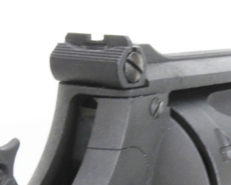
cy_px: 190
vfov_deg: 16.0
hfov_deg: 20.3
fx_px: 643
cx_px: 143
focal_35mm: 94
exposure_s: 1/10
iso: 200
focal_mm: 6.3
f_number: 6.7
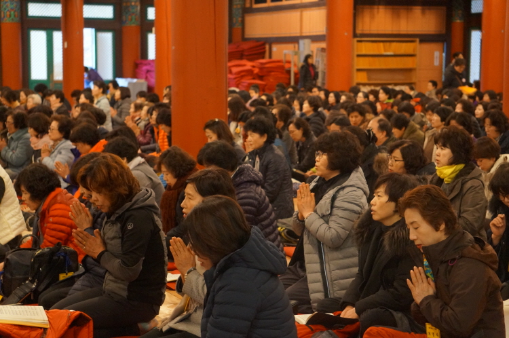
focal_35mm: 82
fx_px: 1165
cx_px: 254
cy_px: 169
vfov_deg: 16.5
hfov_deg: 24.6
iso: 3200
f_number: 4.5
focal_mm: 55
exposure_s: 1/40
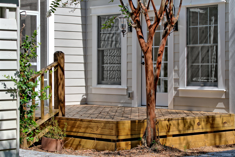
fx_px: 653
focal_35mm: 100
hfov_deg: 20.4
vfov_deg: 13.7
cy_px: 78
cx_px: 118
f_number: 5.6
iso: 100
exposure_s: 1/250
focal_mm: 100
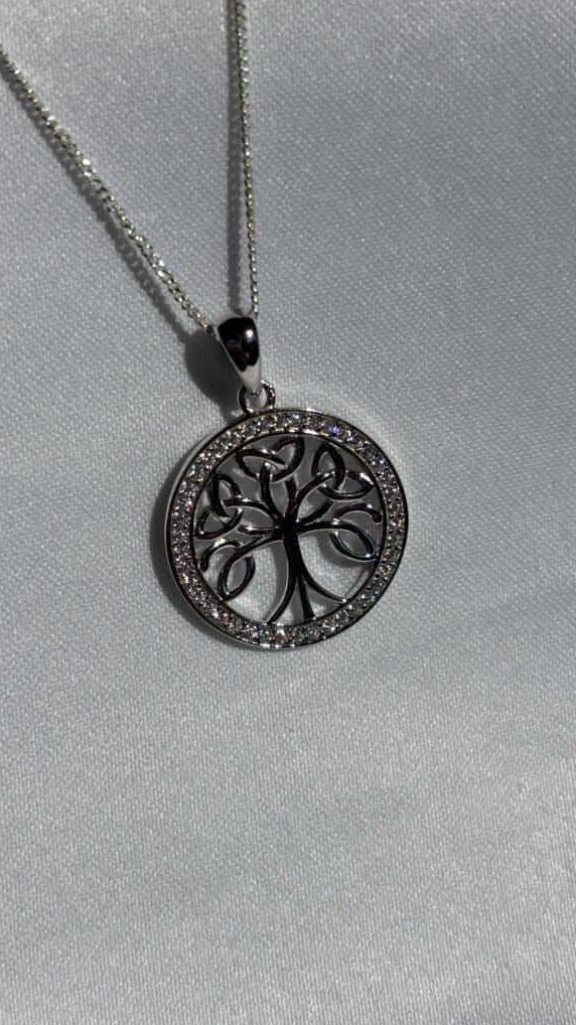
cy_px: 514
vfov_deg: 36.6
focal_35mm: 57
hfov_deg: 21.1
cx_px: 293
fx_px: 1549
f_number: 1.6
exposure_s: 1/9091
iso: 25
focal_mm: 5.96
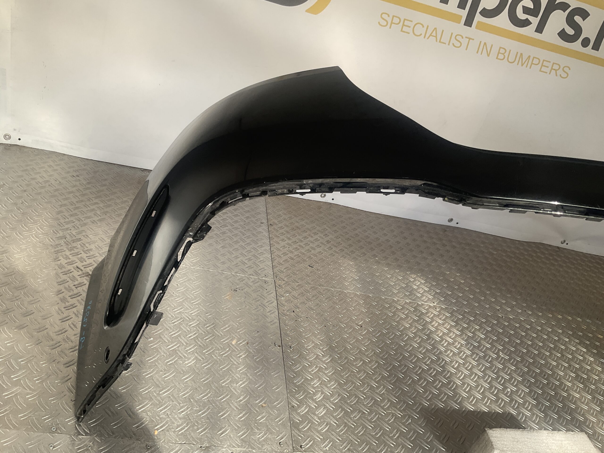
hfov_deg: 61.7
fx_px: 506
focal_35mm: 29
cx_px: 302
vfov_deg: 48.2
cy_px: 226
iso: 16
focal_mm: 3
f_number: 1.8
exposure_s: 1/574
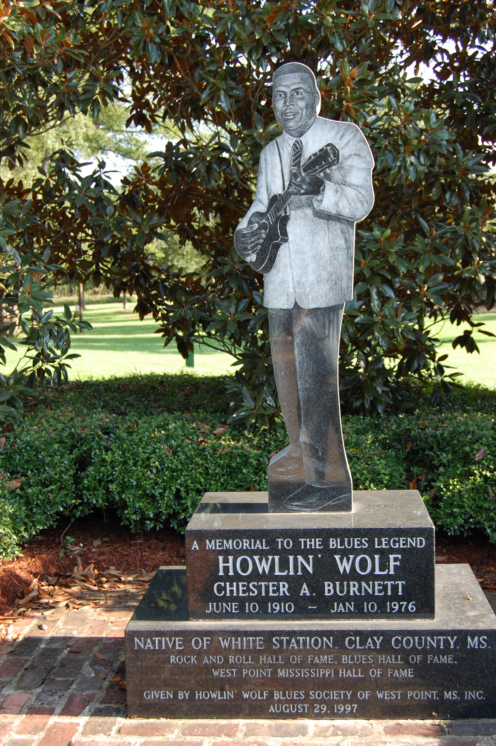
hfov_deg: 28.9
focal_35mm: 46
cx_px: 248
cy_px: 373
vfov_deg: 42.4
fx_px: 963
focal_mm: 31
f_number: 5.6
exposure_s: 1/125
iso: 250
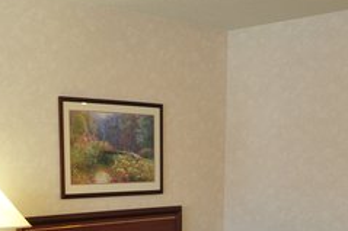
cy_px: 295
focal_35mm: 67
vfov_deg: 18.9
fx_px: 647
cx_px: 116
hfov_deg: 29.9
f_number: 11
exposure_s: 1/4
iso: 800
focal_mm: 20
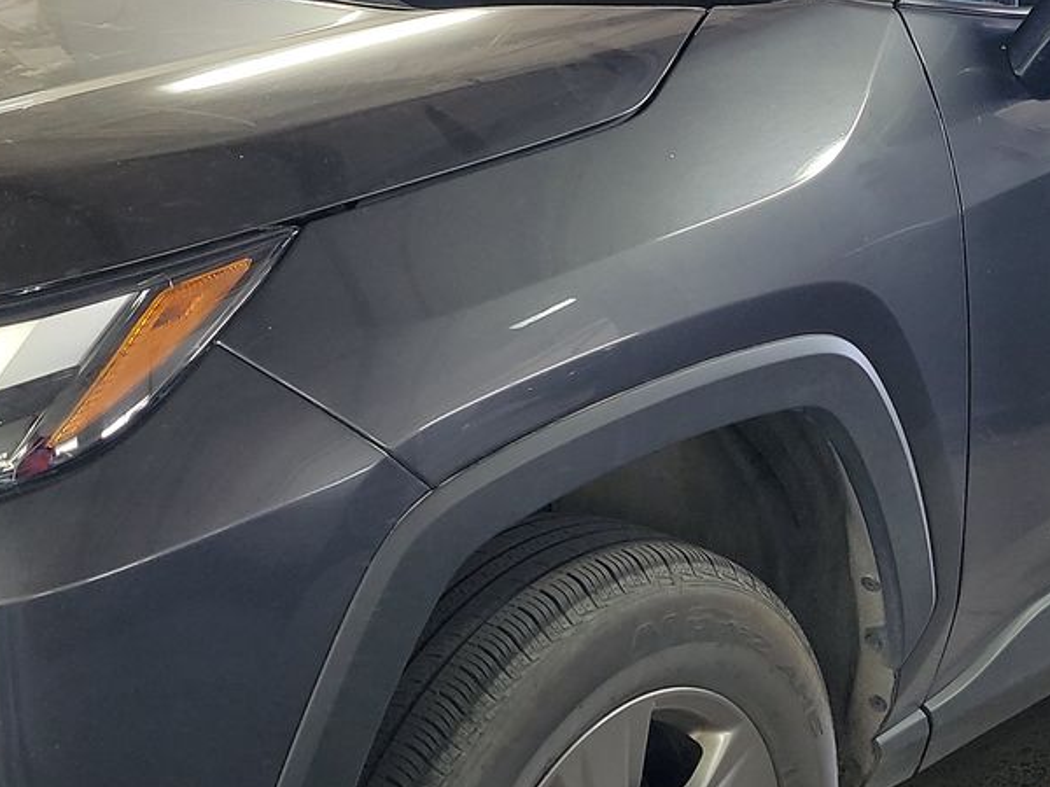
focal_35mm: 64
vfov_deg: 22.9
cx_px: 369
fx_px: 1941
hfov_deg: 30.1
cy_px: 315
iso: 187
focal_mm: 6.7
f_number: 1.8
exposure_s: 1/59
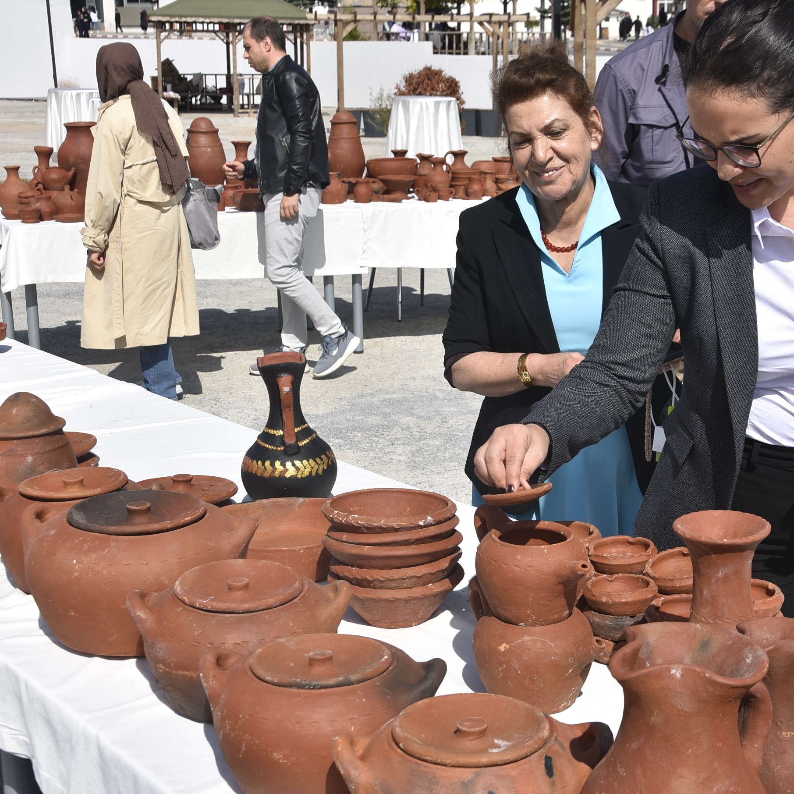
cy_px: 379
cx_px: 530
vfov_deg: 29.1
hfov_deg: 28.9
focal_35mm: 59
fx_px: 1531
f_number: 8
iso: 110
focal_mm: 28
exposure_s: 1/500
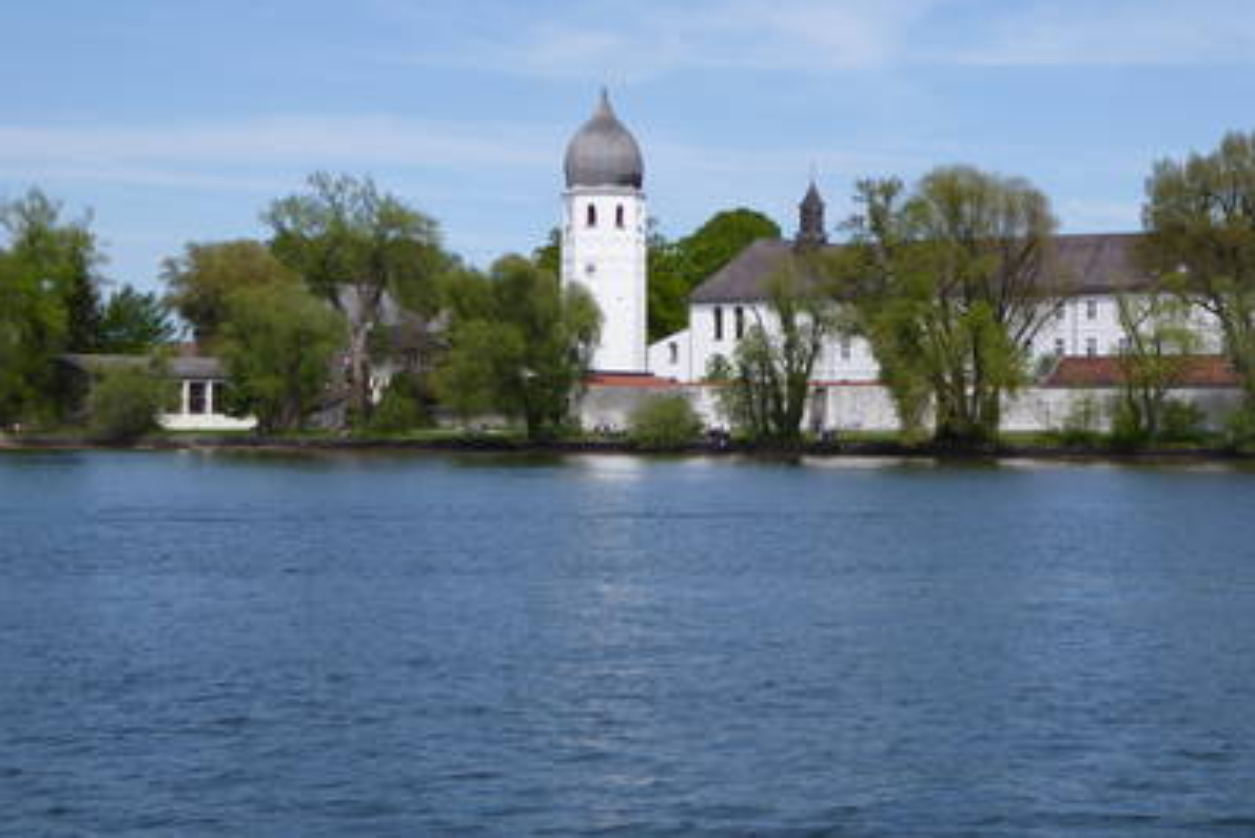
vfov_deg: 15.4
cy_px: 367
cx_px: 629
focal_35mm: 89
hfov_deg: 22.9
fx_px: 3104
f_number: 4.7
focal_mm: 14.1
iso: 80
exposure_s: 1/500
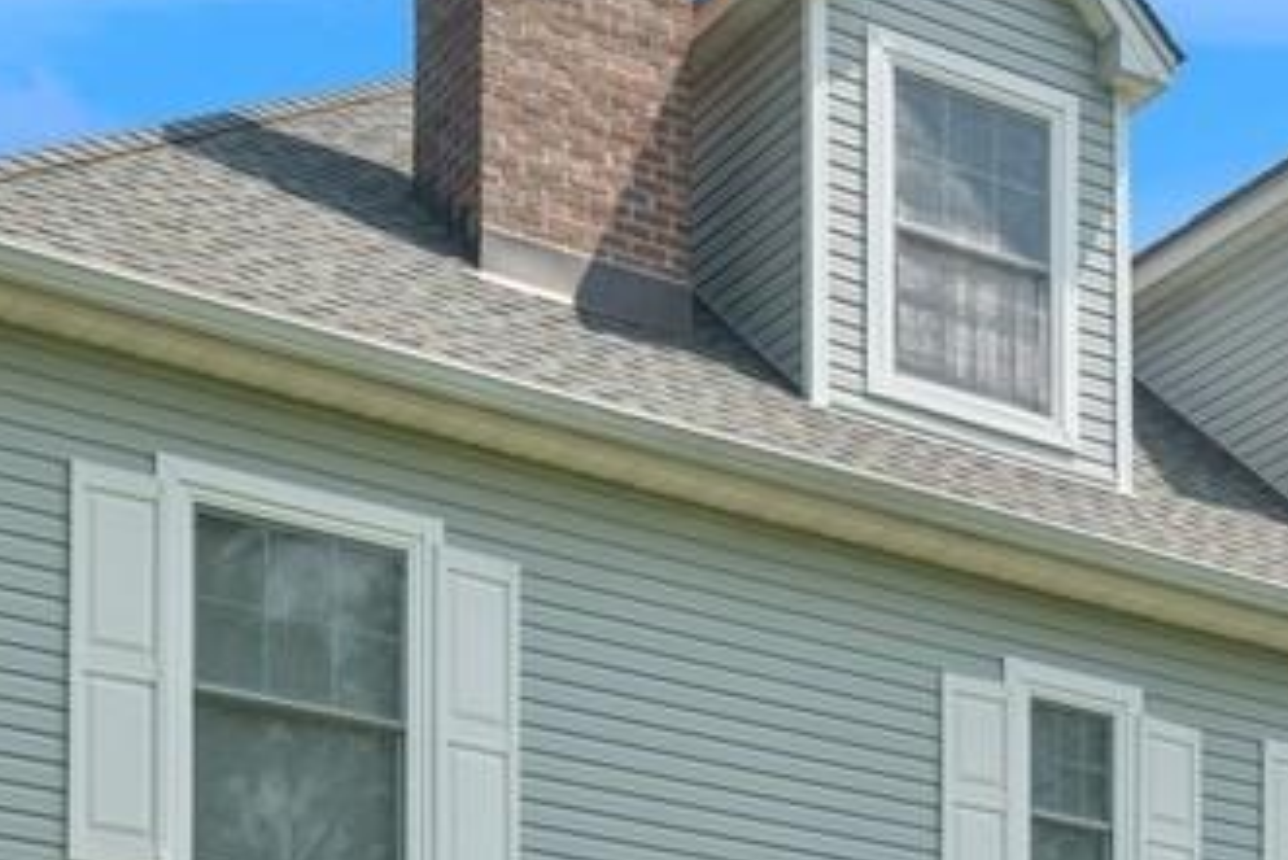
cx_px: 977
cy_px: 1518
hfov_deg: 23.1
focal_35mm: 87
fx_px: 3114
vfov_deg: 14.1
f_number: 11
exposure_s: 1/100
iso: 100
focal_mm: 18
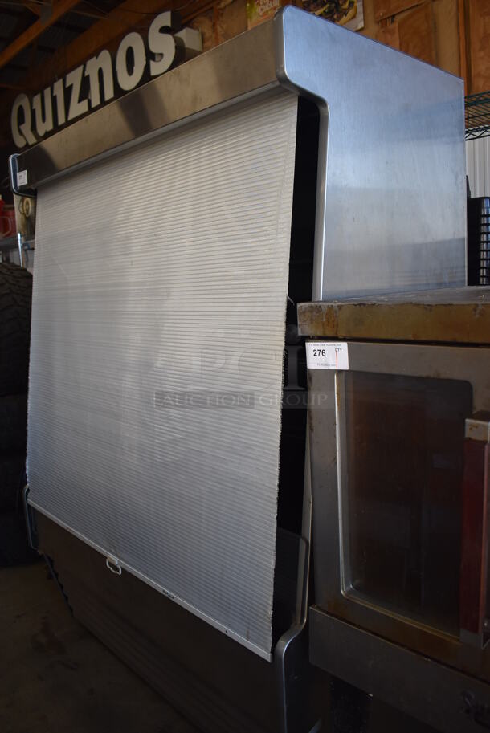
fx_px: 550
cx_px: 245
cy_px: 366
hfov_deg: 48.0
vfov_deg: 67.3
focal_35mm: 27
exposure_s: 1/250
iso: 450
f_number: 3.5
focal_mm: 18
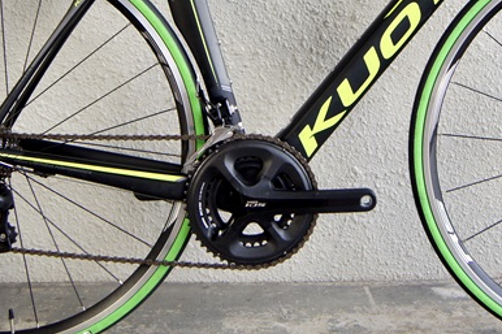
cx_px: 295
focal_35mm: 70
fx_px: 976
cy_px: -9
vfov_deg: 18.9
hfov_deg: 28.8
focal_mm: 20
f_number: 4
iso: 100
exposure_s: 1/30
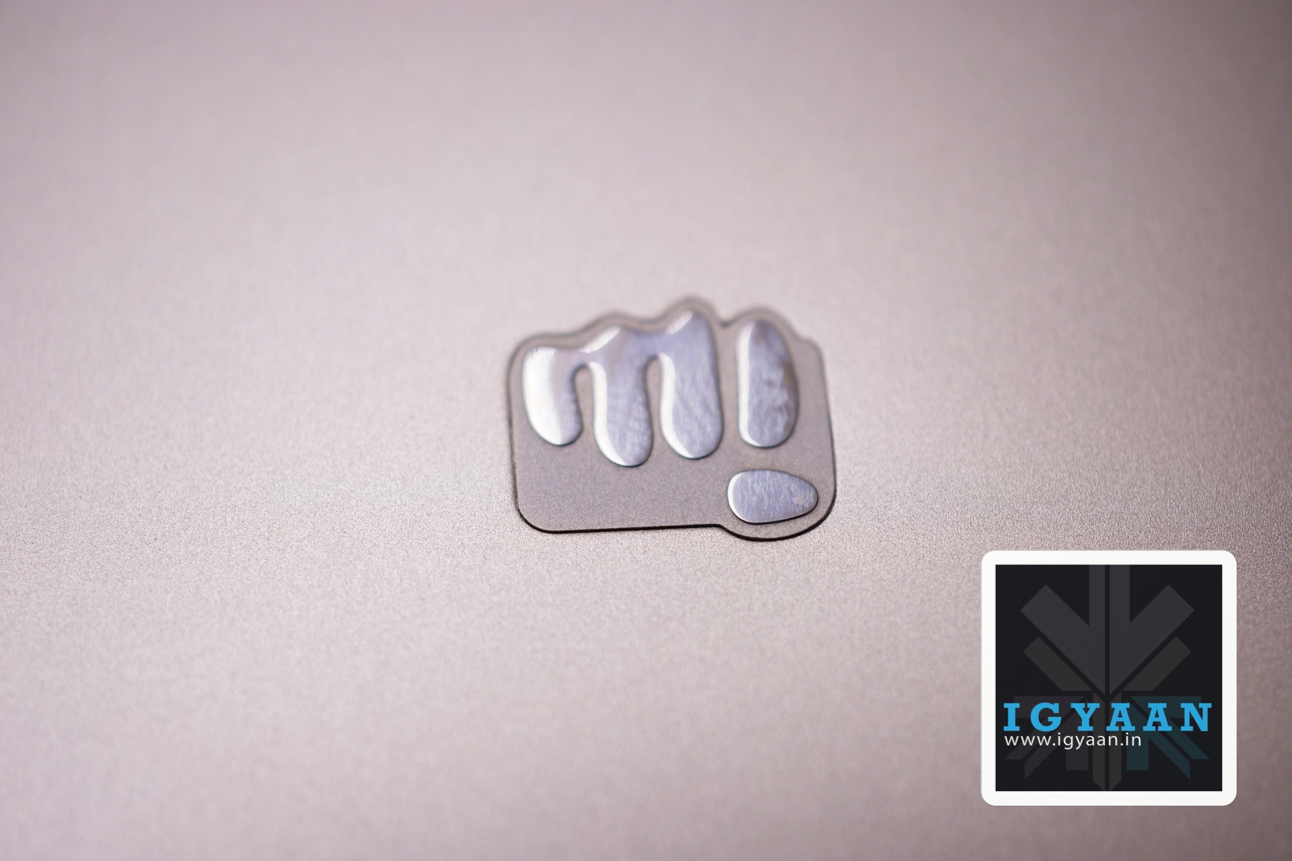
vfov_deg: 27.0
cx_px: 646
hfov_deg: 39.6
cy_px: 430
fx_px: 1794
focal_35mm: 50
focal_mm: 50
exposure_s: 1/50
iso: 800
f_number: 2.8
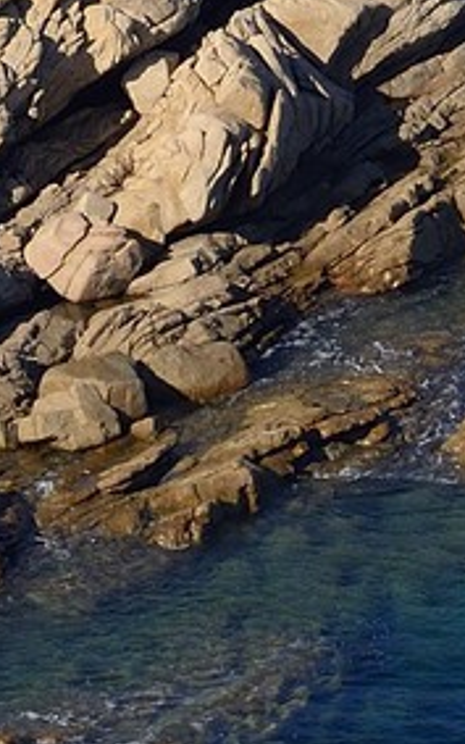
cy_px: -1086
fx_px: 23387
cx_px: 587
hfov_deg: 1.1
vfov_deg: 1.8
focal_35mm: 1154
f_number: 8
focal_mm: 200
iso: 400
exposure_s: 1/1000
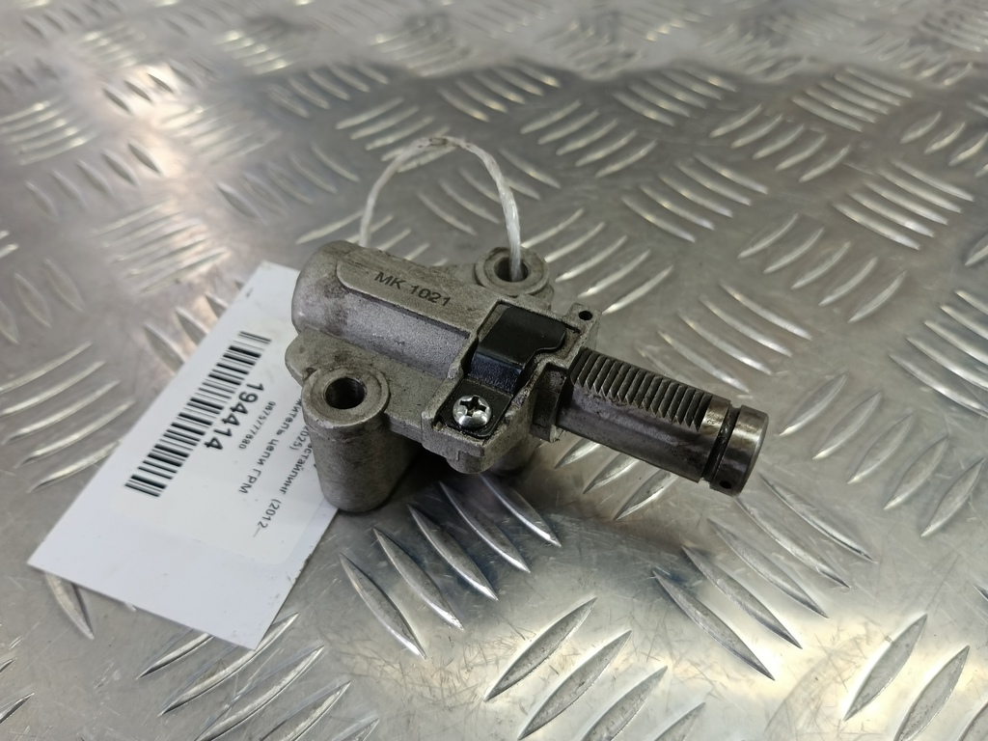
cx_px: 494
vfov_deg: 58.9
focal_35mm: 23
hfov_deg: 73.9
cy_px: 370
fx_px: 656
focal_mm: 4.11
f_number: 1.6
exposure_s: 1/50
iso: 93
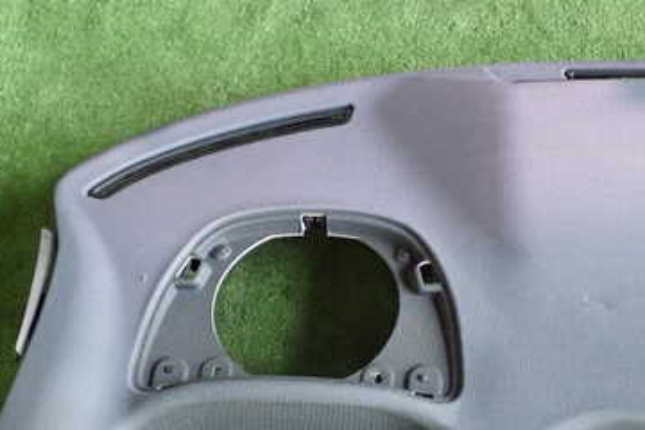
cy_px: 288
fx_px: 1272
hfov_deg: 28.4
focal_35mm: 71
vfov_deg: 19.1
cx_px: 382
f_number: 2.8
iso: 640
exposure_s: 1/40
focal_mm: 7.31
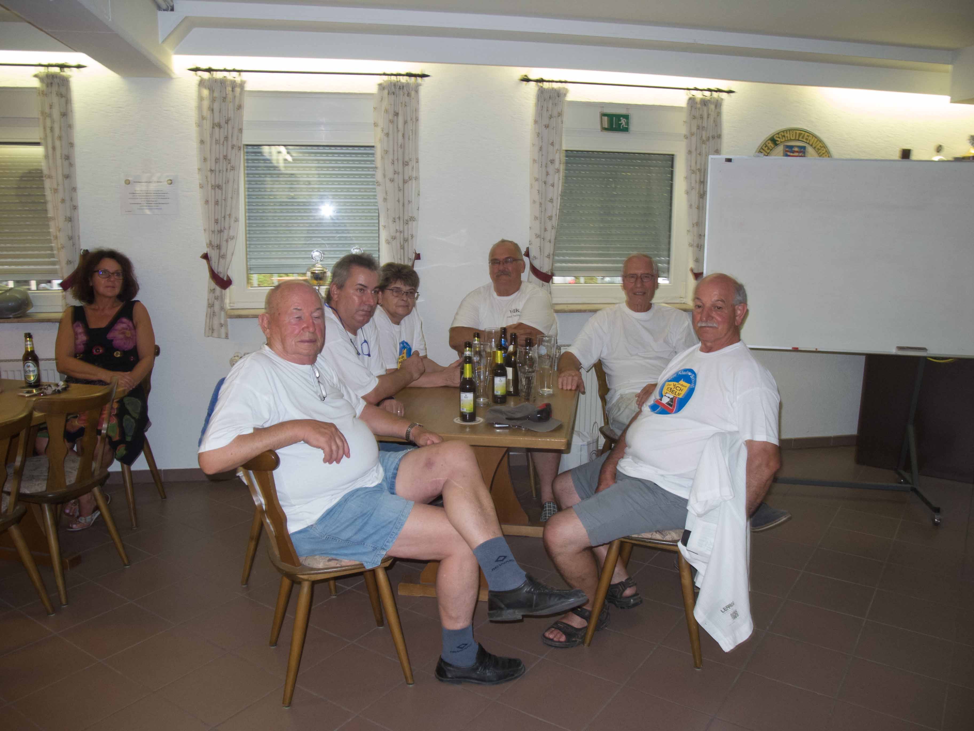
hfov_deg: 63.4
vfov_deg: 49.7
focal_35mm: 28
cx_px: 487
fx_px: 788
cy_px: 366
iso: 200
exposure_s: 1/30
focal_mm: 6
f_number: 3.2
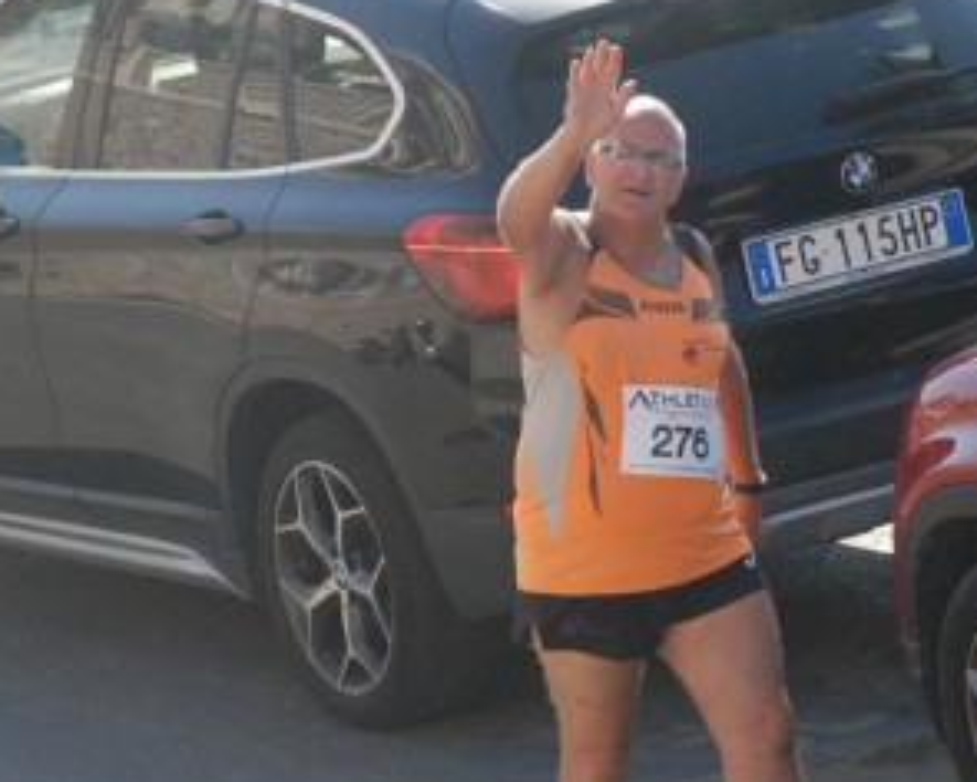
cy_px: 383
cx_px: 643
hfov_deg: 5.6
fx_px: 9947
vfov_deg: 4.5
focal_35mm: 344
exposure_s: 1/1250
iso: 1000
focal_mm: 120
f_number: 5.6
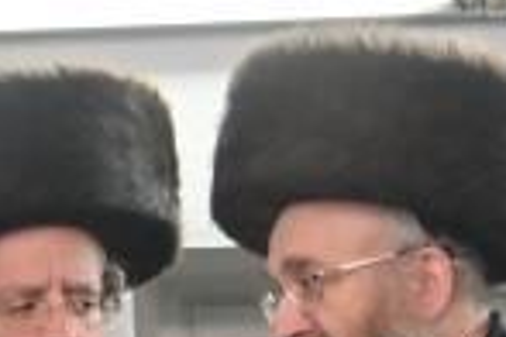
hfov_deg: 4.3
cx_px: -1108
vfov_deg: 3.0
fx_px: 6465
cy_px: 512
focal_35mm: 460
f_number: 4
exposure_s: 1/400
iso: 640
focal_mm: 44
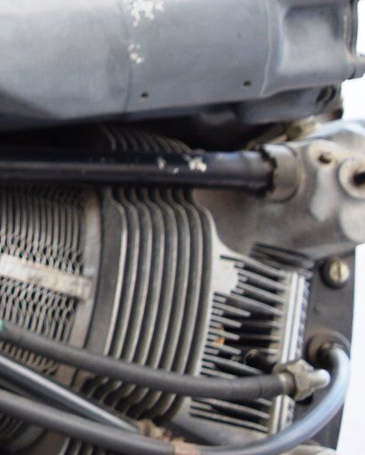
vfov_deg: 16.2
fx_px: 1577
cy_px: 47
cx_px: -504
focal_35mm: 117
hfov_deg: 11.1
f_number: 5
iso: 400
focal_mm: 21
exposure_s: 1/100
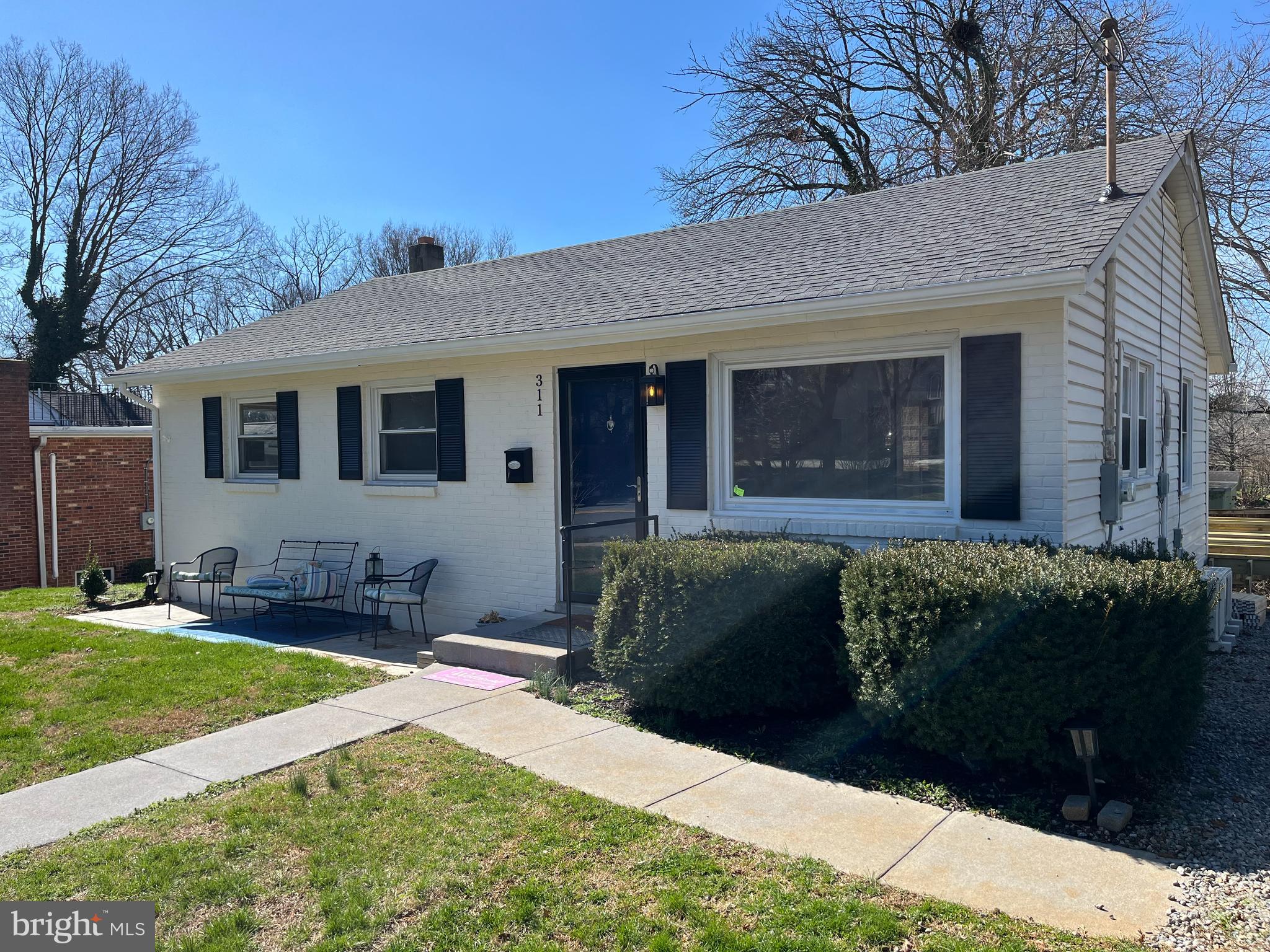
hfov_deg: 67.3
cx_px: 635
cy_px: 476
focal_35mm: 26
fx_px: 954
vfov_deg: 53.1
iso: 50
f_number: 1.6
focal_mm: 5.1
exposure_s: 1/2513
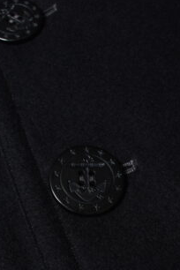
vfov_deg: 38.6
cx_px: 94
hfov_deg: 26.6
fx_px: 380
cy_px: 179
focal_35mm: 51
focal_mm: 23
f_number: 10
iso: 100
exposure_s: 1/125
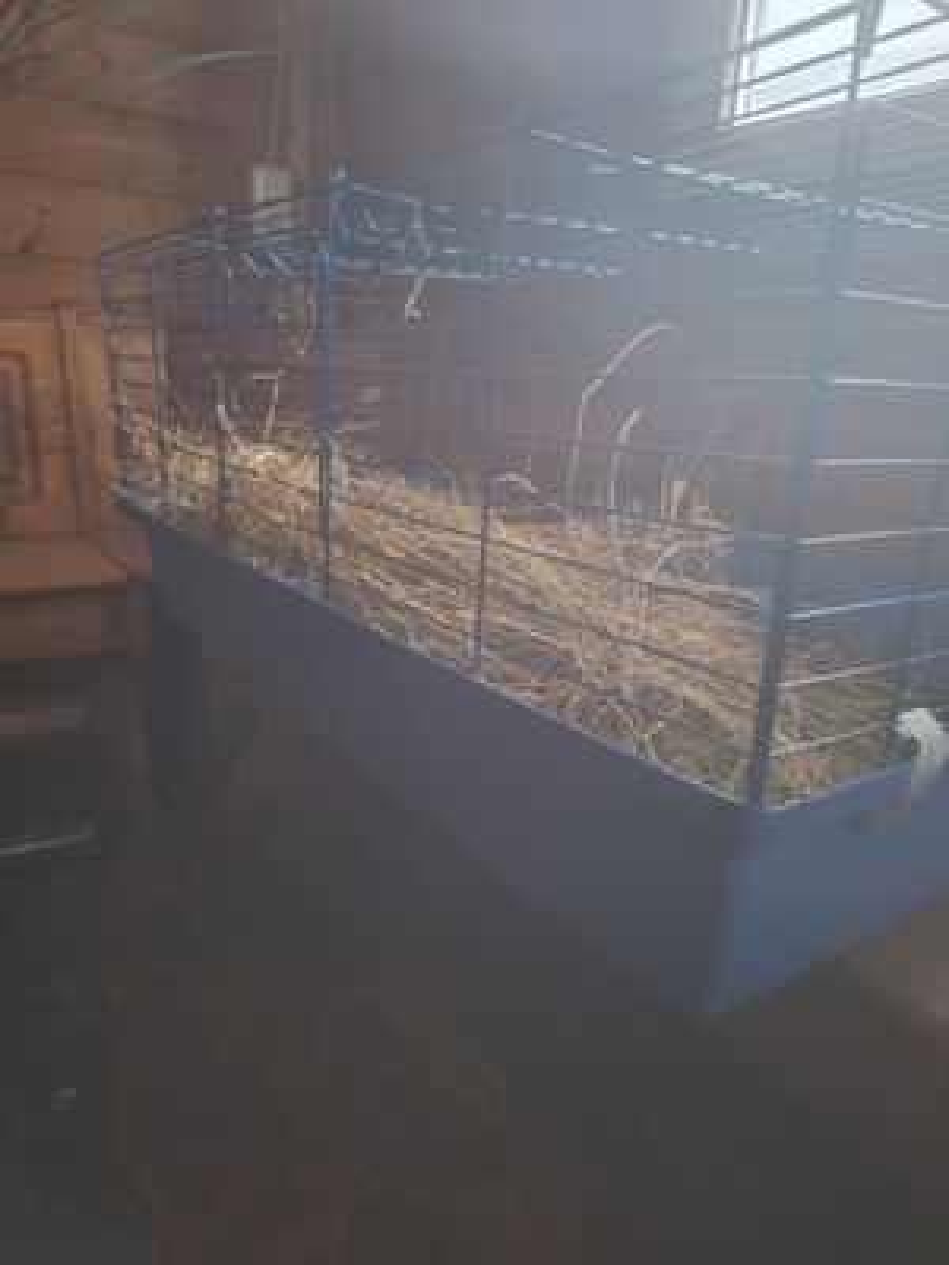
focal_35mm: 23
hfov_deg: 58.9
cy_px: 632
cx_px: 474
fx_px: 841
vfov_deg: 73.9
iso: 320
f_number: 1.8
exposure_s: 1/20
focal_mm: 5.54
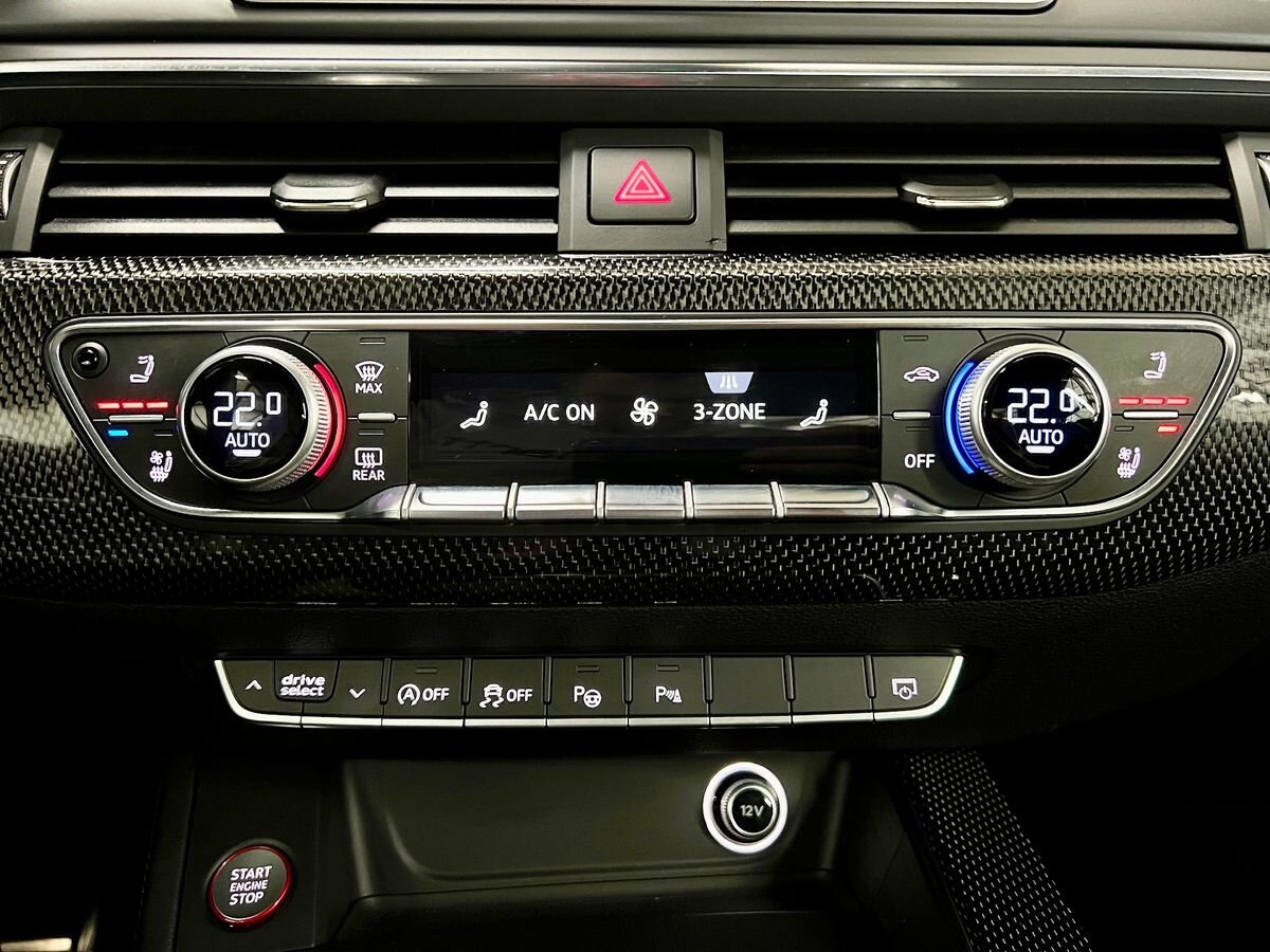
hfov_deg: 67.3
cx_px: 635
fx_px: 954
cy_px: 476
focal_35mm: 26
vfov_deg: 53.1
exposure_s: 1/25
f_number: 1.5
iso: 500
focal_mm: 5.7
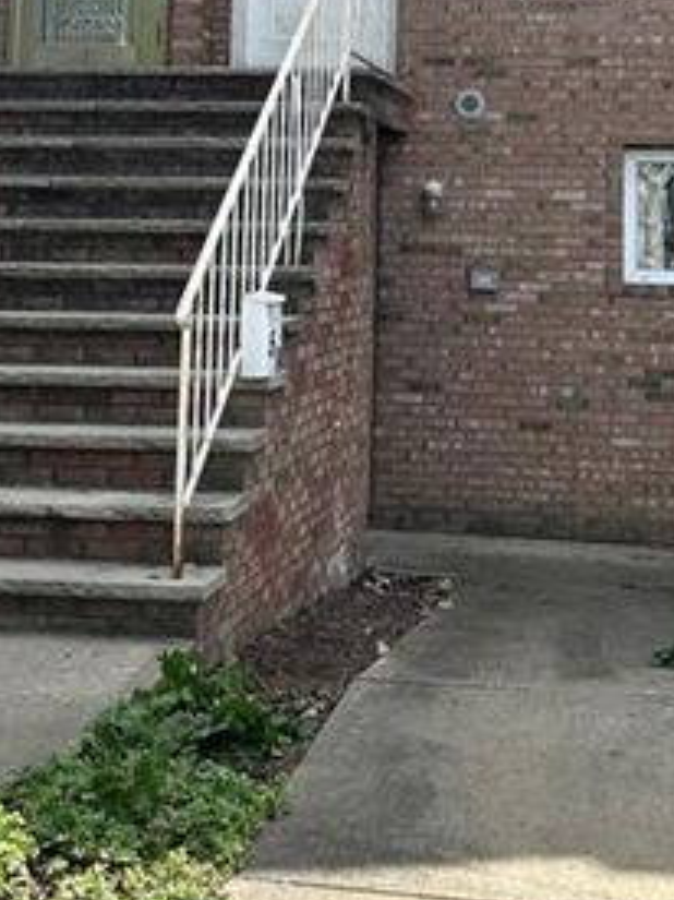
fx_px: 1637
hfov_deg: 23.2
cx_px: 422
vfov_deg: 29.2
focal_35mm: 63
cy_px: 51
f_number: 1.5
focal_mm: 5.7
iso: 50
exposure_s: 1/2513
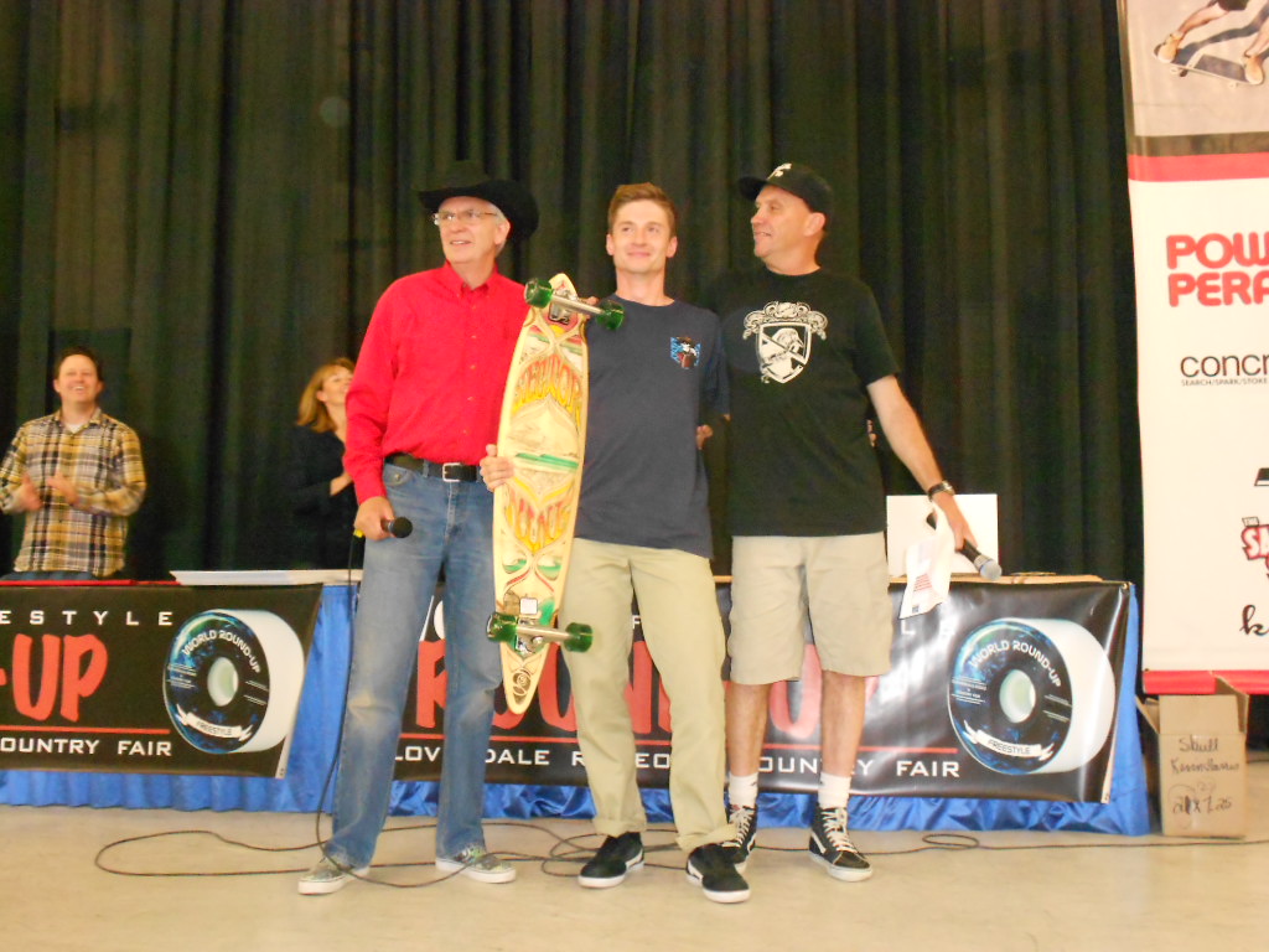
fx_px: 1356
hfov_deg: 50.1
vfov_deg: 38.7
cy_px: 476
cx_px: 634
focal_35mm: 37
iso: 800
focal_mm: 6.7
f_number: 3.9
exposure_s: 1/30
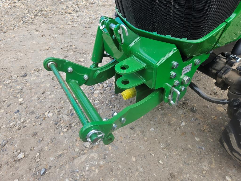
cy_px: 90
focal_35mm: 23
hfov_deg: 73.9
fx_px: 160
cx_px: 120
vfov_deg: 58.9
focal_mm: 5.4
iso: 25
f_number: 1.8
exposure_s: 1/316
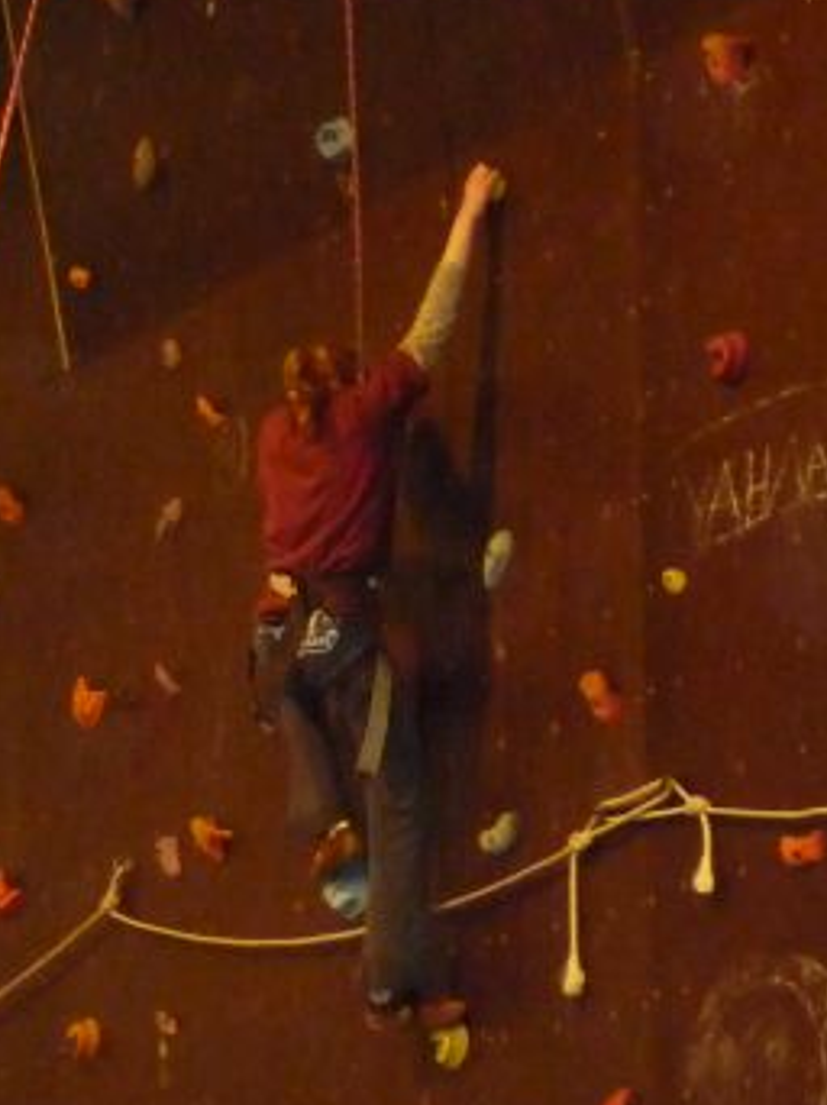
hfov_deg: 10.0
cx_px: 284
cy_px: 520
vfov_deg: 13.3
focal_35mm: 148
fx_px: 4720
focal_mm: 9.8
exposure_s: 1/30
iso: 1000
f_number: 4.4
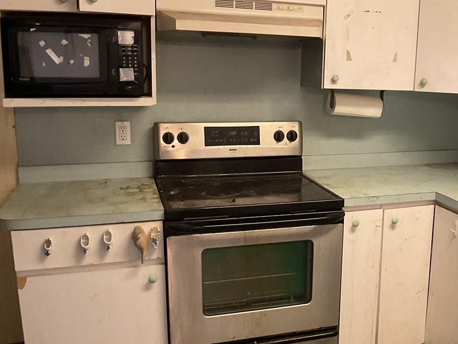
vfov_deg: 25.7
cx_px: 318
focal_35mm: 57
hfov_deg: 33.4
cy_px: 182
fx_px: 754
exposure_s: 1/50
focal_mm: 3
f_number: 1.8
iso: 250
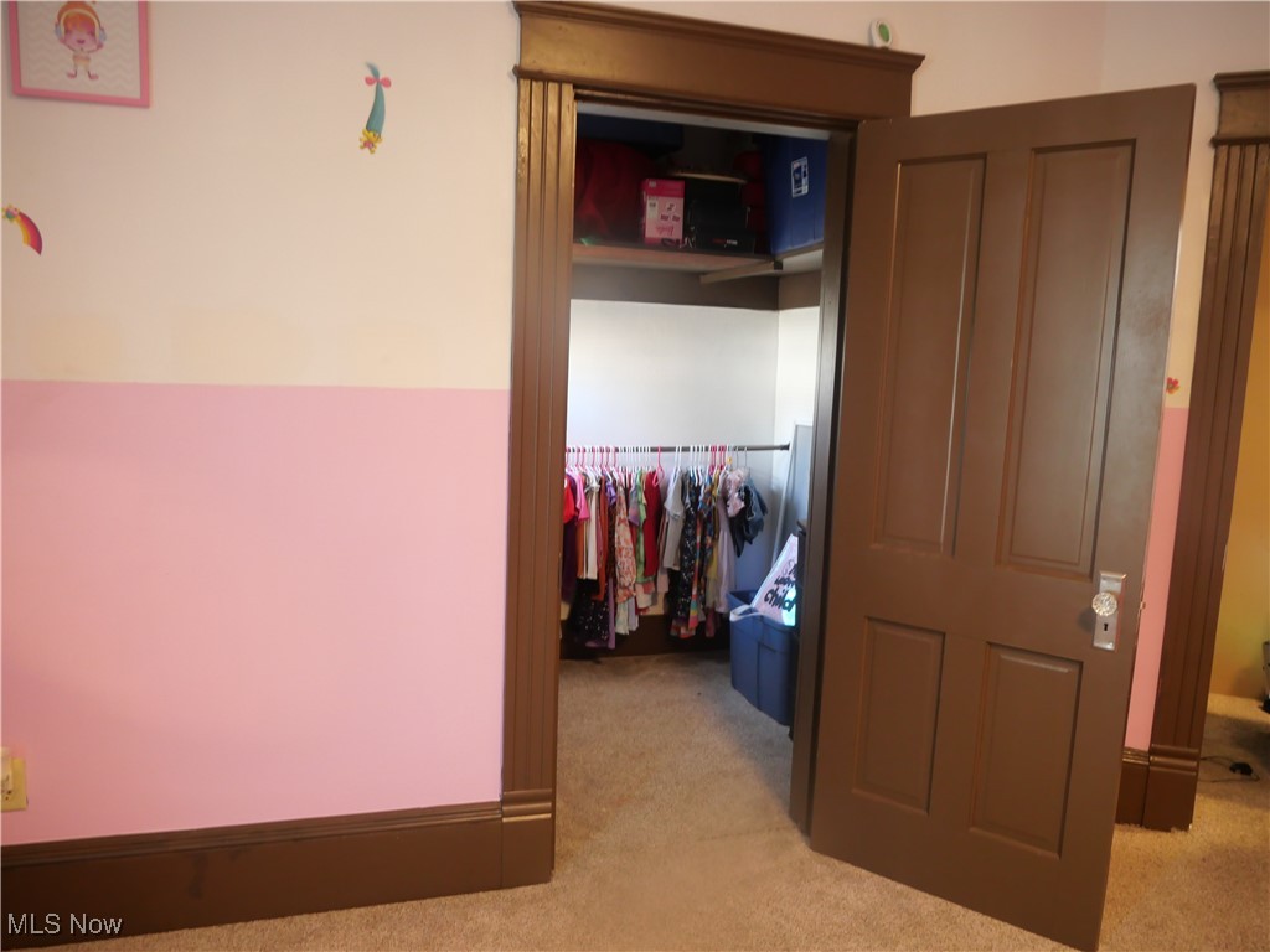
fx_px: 881
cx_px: 635
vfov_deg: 56.8
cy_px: 476
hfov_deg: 71.6
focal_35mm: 24
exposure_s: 1/13
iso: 1250
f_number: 4.5
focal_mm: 12
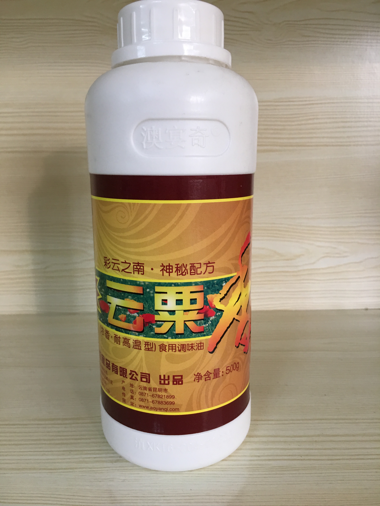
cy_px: 253
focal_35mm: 29
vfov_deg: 61.7
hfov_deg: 48.2
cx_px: 190
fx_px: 424
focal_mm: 4.15
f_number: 2.2
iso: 50
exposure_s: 1/17
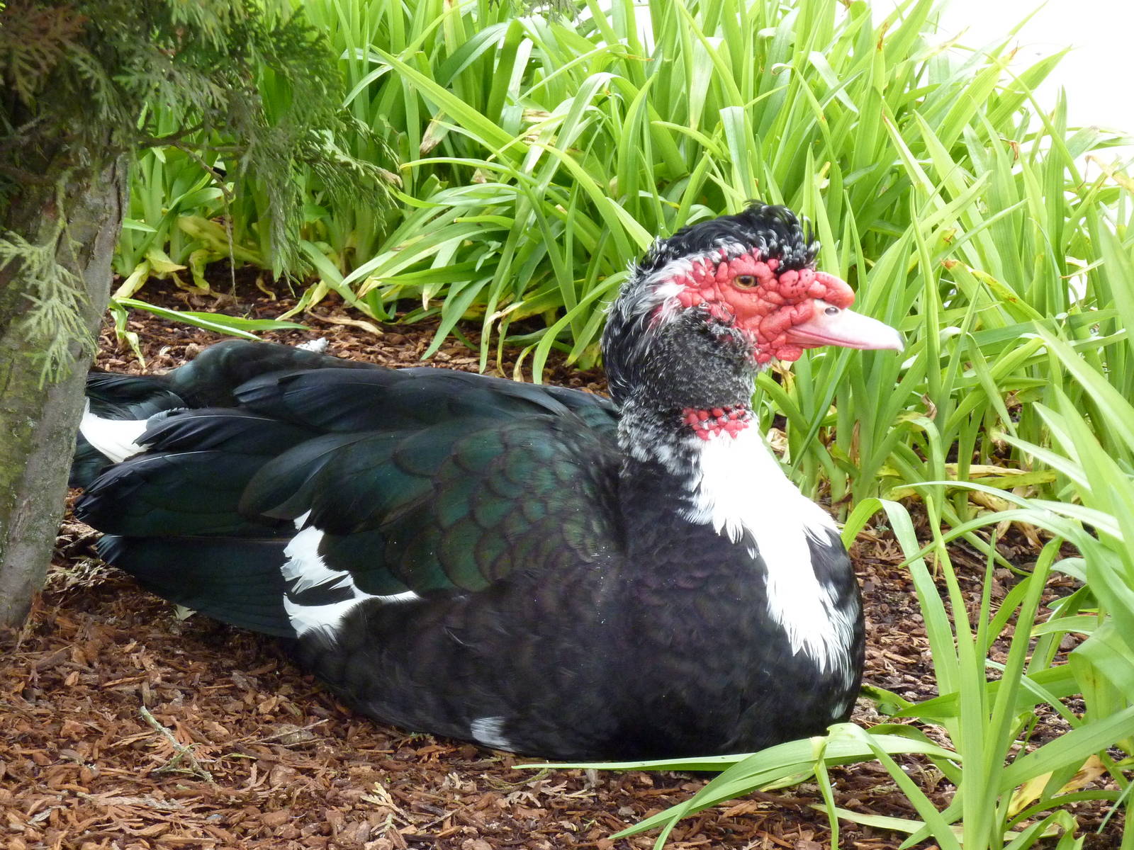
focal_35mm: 111
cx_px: 567
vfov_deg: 13.3
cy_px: 425
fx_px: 3636
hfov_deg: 17.7
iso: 400
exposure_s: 1/160
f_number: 4.4
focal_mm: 18.2
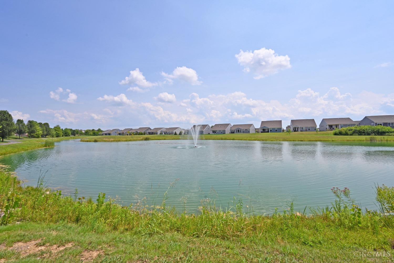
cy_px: 132
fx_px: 170
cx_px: 197
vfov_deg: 75.5
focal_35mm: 16
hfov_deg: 98.5
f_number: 11
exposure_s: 1/160
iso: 64
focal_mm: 15.5
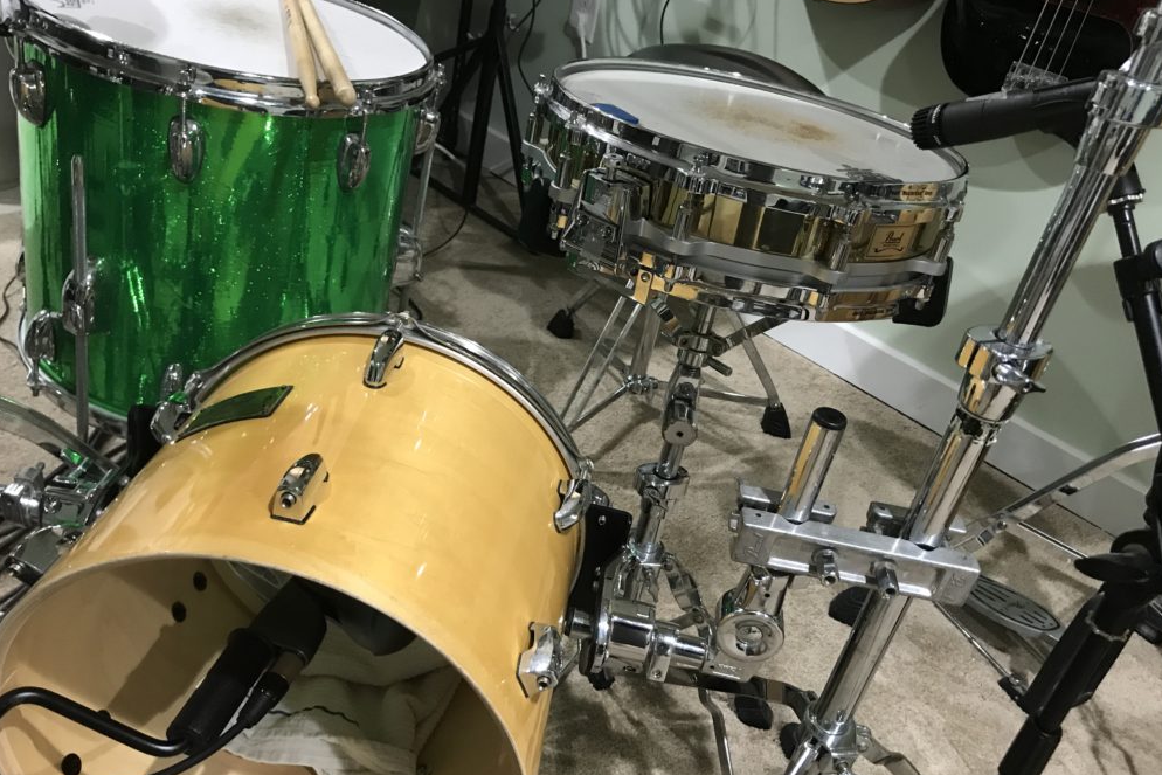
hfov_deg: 61.9
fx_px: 968
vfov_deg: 43.6
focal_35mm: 30
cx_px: 576
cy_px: 430
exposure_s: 1/13
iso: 100
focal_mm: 3.99
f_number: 1.8
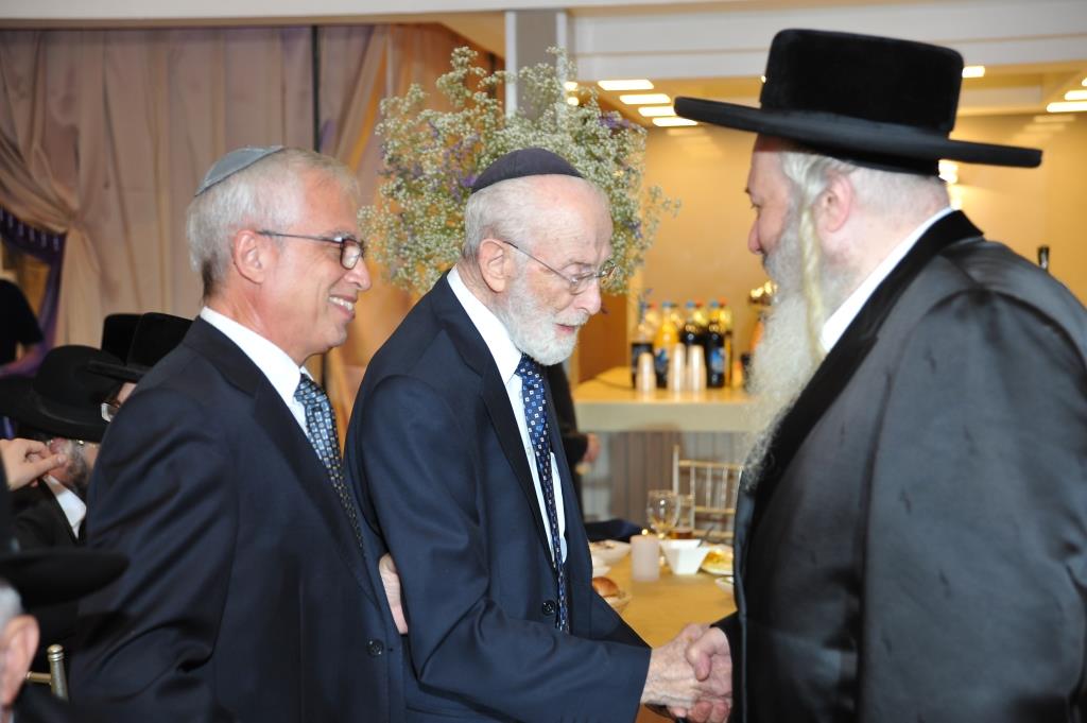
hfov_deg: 33.4
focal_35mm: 60
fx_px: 1810
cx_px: 544
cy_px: 362
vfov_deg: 22.6
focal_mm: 60
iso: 800
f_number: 3.8
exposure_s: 1/160
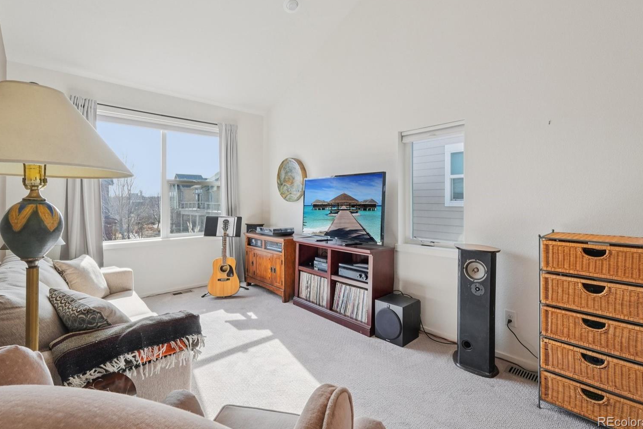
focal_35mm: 16
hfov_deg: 96.7
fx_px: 286
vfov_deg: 73.7
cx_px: 324
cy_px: 202
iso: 800
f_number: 8
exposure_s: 1/40
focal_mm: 10
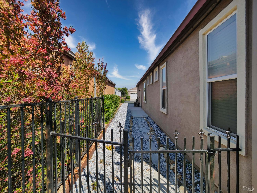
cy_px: 96
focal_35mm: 14
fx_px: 104
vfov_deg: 85.7
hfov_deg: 102.1
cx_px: 128
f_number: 4
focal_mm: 7
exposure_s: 1/1300
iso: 125
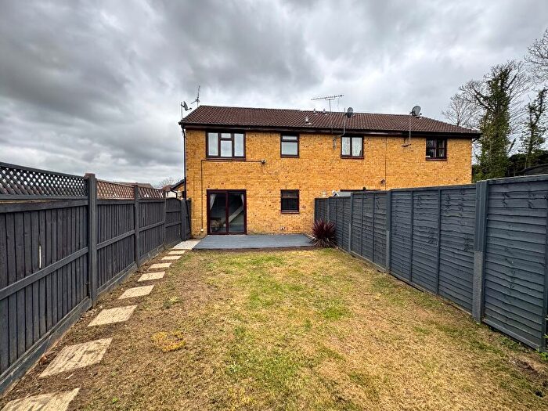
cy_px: 206
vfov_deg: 85.7
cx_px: 274
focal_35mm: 14
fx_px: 222
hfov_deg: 102.1
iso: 40
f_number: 2.2
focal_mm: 2.22
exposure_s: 1/334
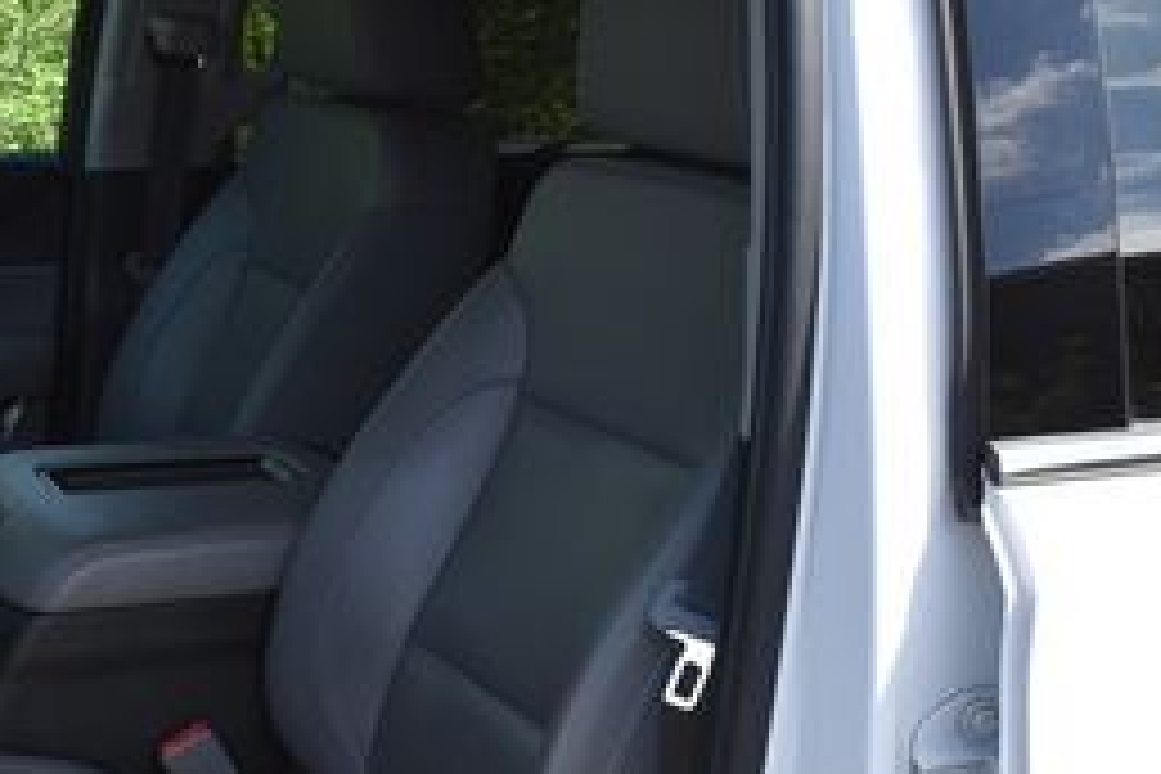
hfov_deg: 29.8
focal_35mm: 67
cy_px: 493
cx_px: 356
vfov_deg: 20.3
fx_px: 2161
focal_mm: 18
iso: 200
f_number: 6.3
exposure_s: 1/250
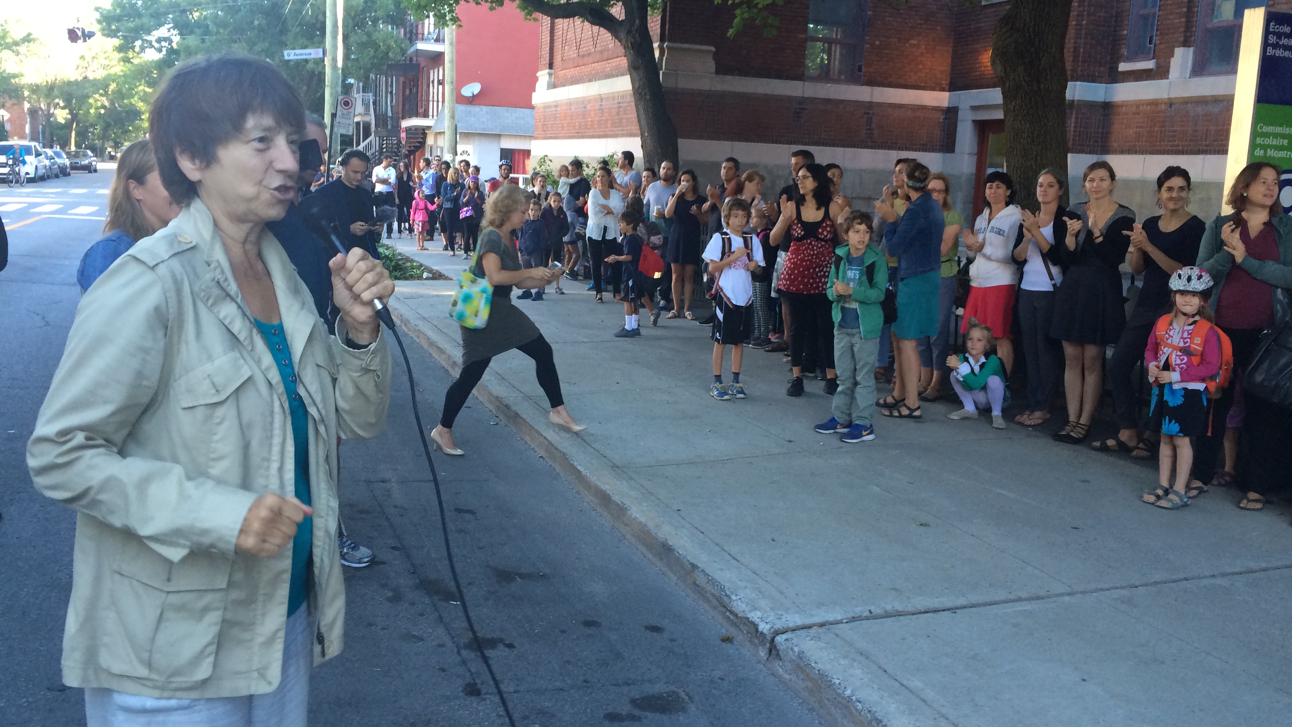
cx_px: 643
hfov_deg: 61.0
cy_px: 321
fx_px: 1096
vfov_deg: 36.6
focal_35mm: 32
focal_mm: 4.15
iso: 40
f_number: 2.2
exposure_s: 1/40
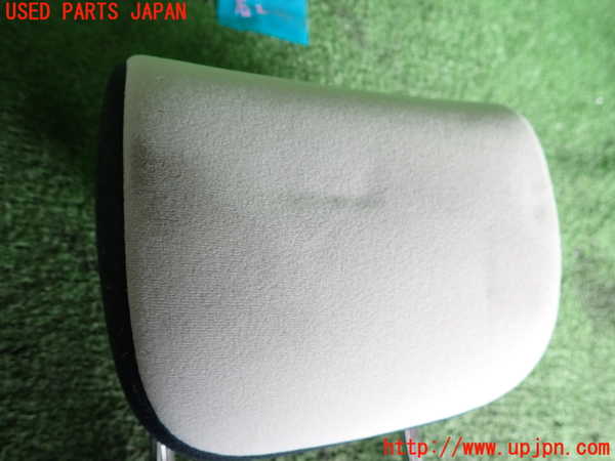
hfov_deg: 69.4
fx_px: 444
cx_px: 308
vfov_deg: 54.9
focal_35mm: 25
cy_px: 230
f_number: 2
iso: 200
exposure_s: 1/30
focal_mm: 4.5
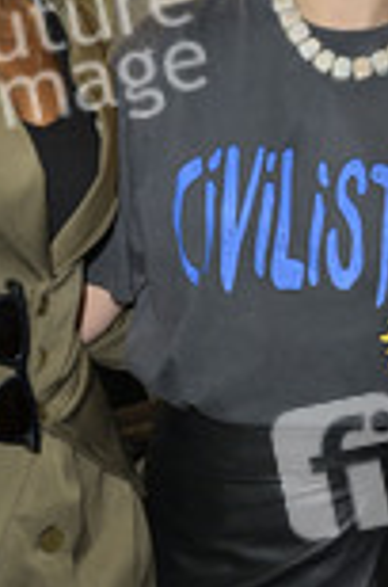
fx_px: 1689
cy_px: 259
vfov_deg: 19.7
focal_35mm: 104
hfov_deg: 13.1
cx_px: 122
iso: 2000
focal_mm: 40
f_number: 6.3
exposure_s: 1/60
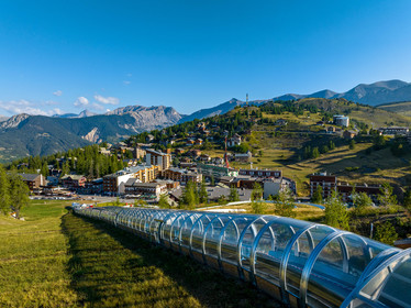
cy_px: 154
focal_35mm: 24
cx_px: 206
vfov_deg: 56.8
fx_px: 285
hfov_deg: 71.6
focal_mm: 12.3
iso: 100
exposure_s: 1/240
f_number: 8
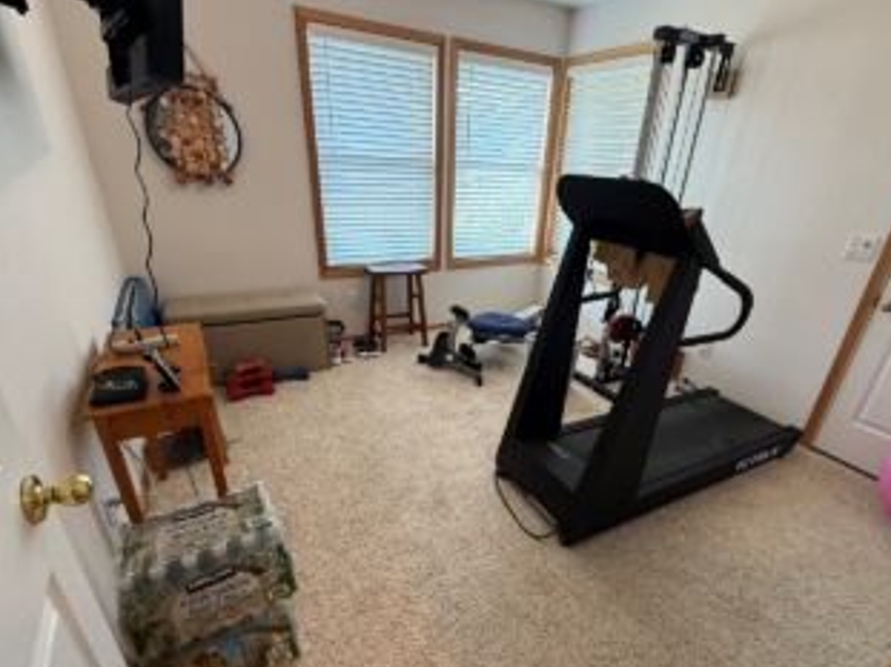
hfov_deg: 87.6
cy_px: 384
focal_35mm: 18
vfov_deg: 71.1
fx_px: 463
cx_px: 478
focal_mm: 2.22
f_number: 2.2
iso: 320
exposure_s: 1/60
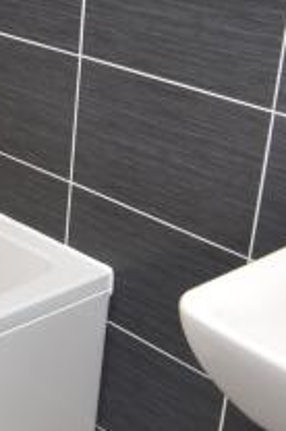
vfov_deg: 27.4
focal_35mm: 74
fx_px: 885
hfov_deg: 16.9
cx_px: -120
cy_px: 196
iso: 100
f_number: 3.5
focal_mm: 10
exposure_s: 1/30
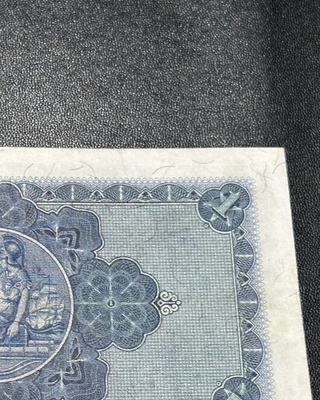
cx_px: -2
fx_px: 1173
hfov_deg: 15.3
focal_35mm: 99
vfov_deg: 19.2
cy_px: 304
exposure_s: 1/50
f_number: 1.78
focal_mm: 6.86
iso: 125
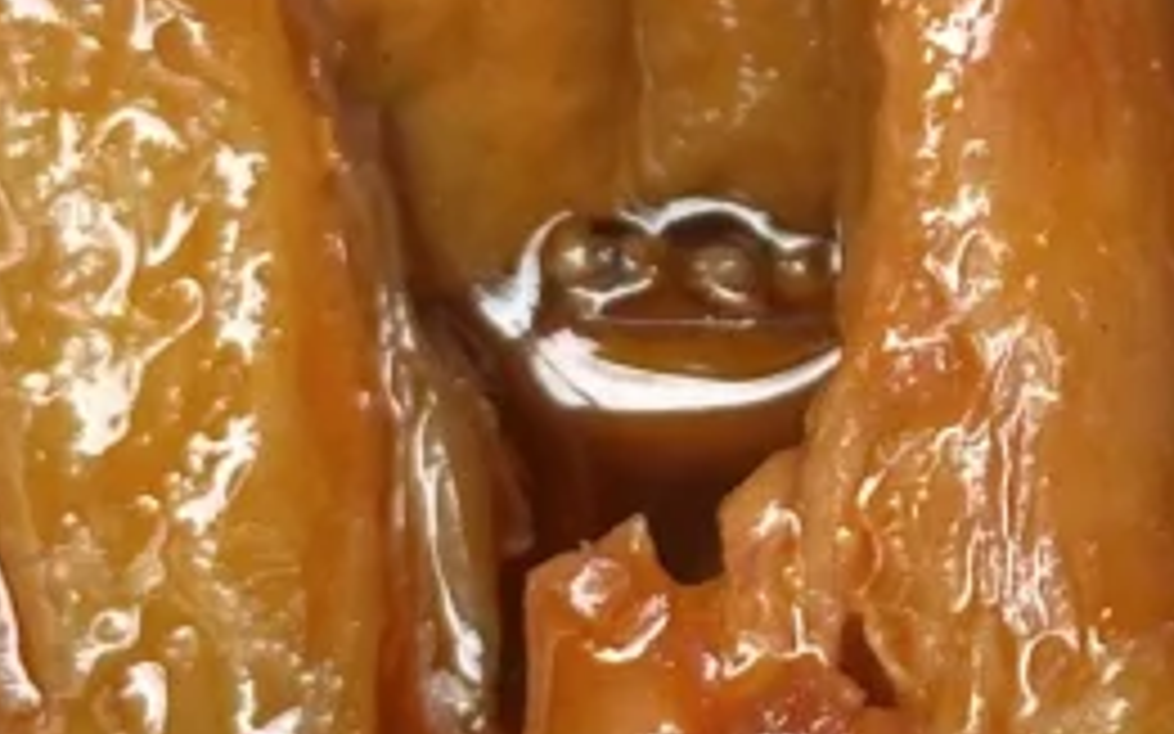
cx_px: 1205
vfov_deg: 4.6
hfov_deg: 7.4
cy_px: -311
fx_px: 8989
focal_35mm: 281
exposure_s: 1/106
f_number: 1.78
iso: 80
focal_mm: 6.86
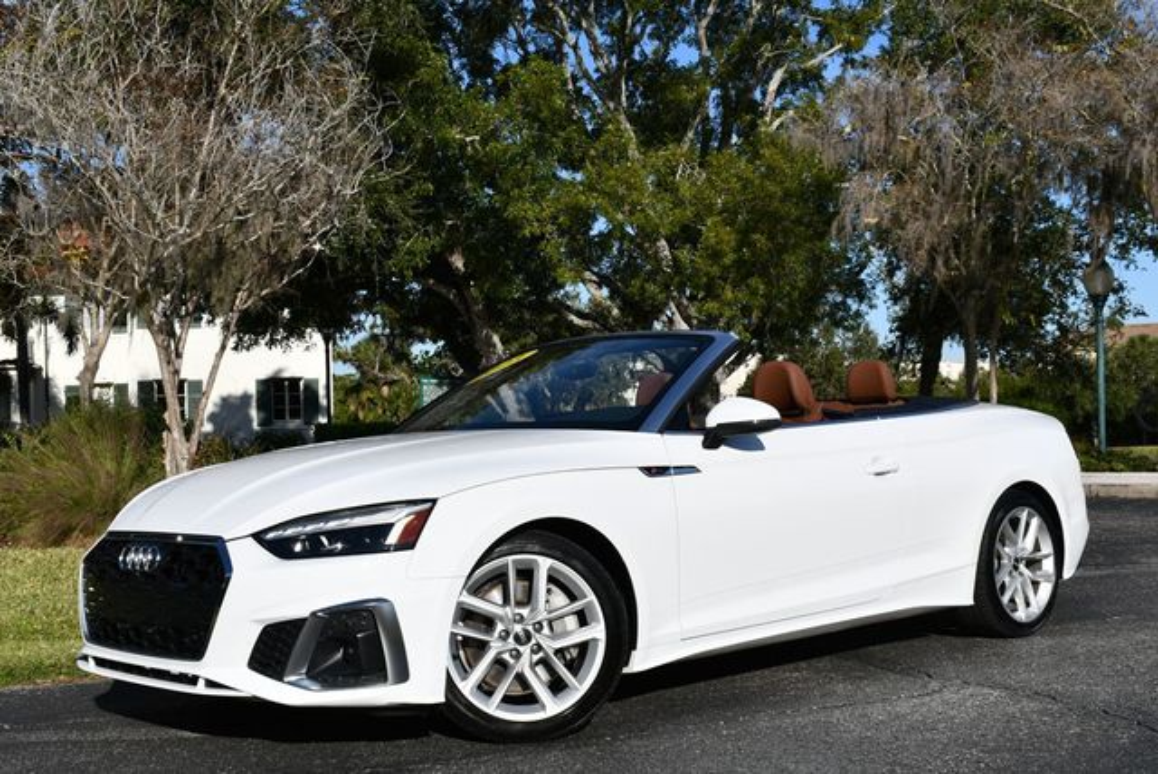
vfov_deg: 28.1
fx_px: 1545
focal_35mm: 48
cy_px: 387
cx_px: 579
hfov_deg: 41.1
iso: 100
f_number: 10
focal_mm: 24
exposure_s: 1/400
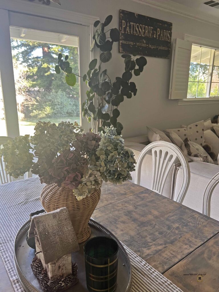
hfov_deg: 53.1
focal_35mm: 26
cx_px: 110
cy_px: 146
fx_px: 219
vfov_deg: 67.3
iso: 125
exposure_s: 1/88
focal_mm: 5.7
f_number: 1.5
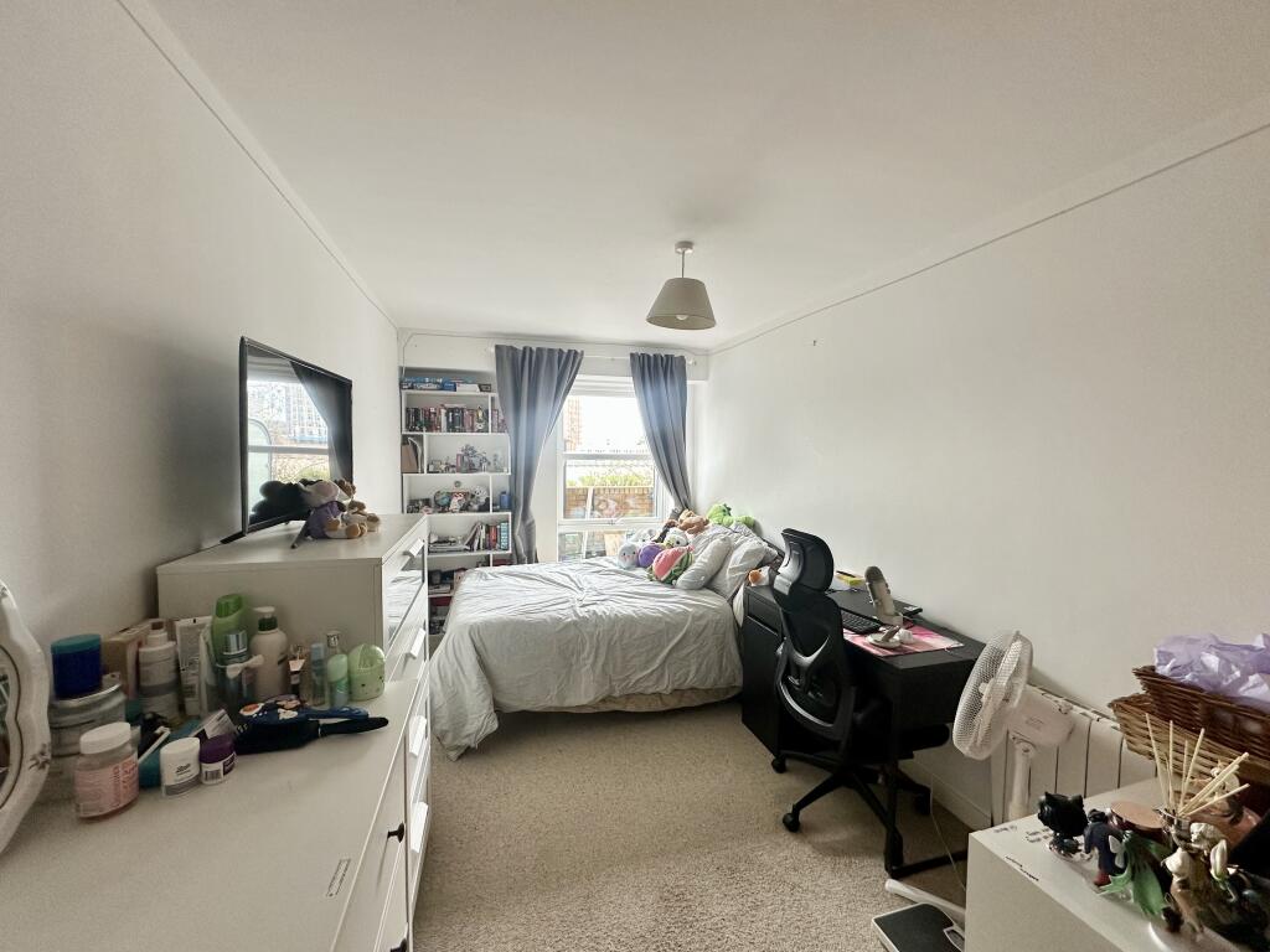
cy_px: 476
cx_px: 635
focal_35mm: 14
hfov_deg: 102.1
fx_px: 514
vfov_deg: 85.7
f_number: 2.2
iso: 100
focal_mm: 2.22
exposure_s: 1/99
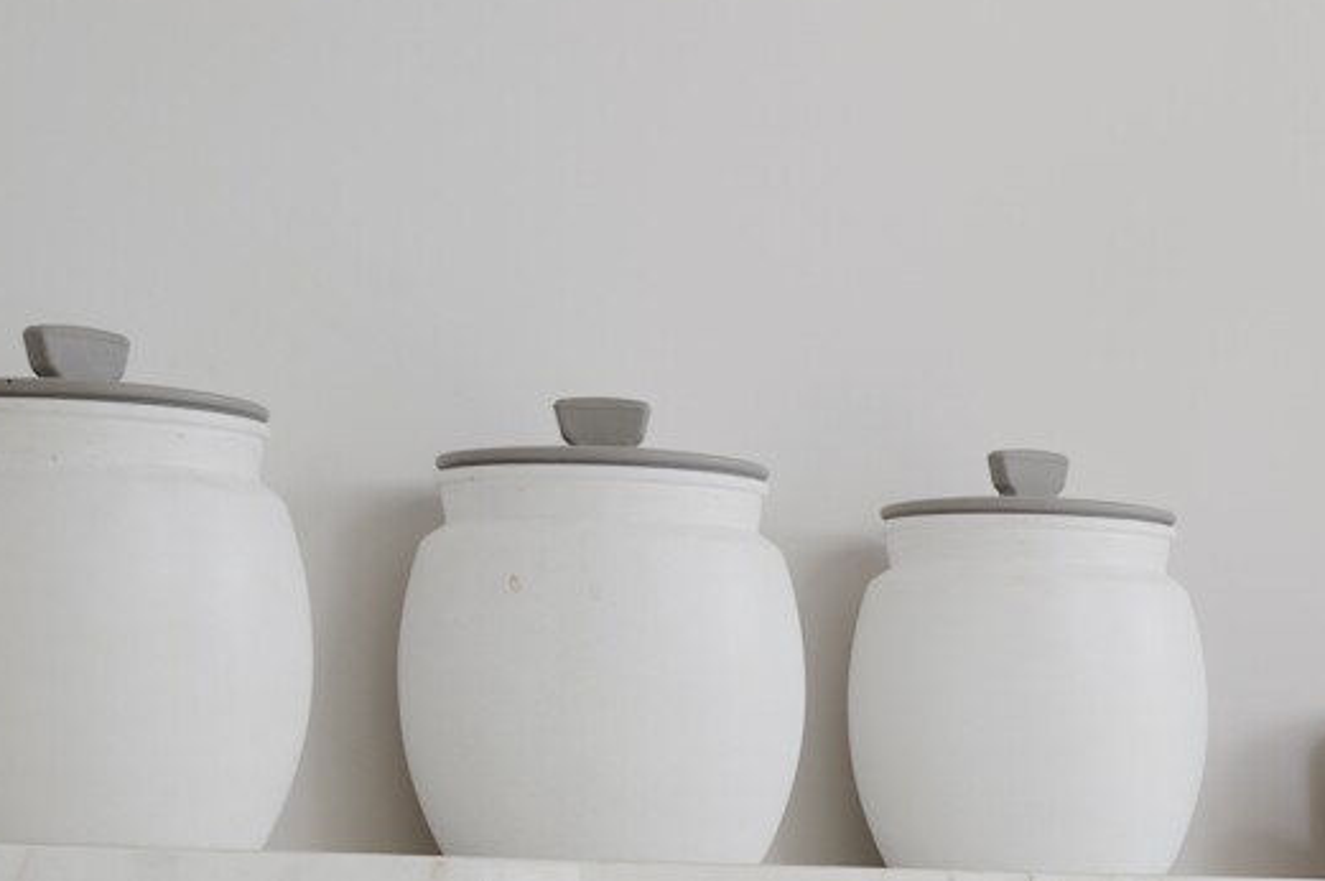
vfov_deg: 10.1
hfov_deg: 14.3
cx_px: 1962
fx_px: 4929
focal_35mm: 134
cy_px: 1089
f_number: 16
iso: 50
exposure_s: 1.6
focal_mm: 34
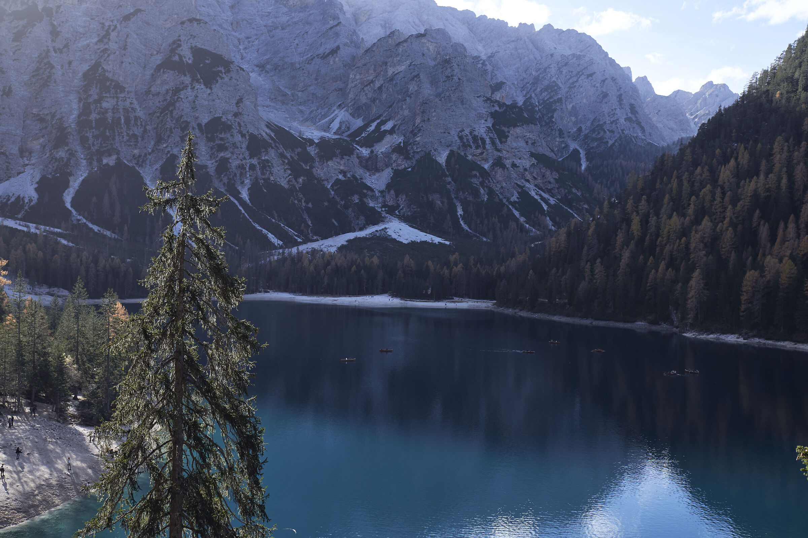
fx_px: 785
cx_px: 404
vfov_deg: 37.9
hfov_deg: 54.4
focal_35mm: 35
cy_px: 269
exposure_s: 1/400
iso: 250
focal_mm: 23
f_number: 5.6
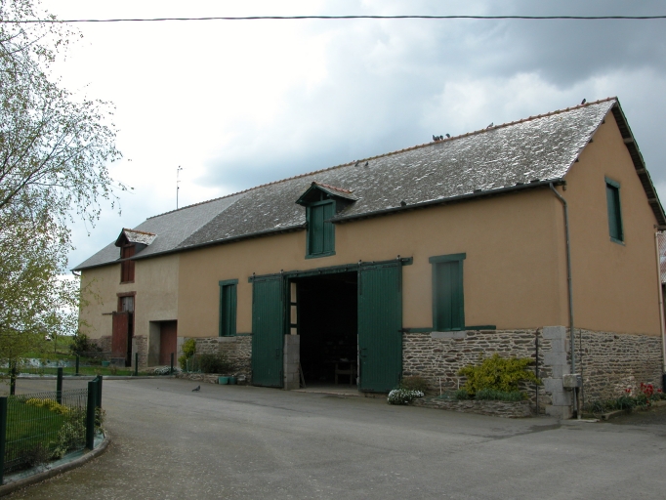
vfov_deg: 40.7
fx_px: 674
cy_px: 250
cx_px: 333
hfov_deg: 52.6
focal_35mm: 35
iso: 100
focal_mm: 8.9
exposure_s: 1/244
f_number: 5.6
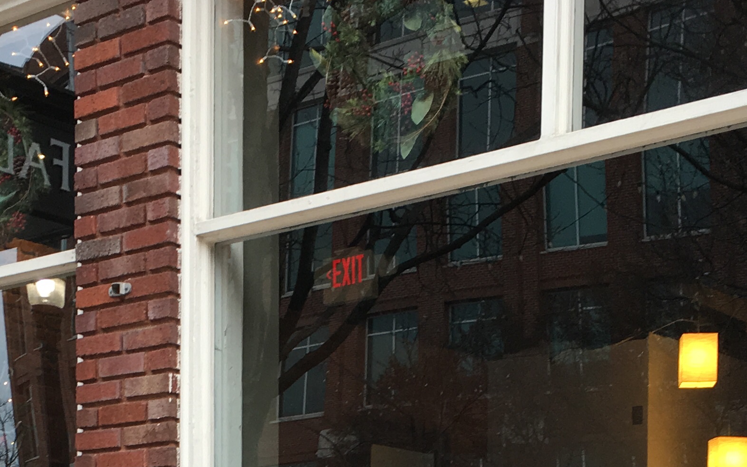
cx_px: 335
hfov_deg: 26.1
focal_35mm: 79
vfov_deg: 15.4
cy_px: 671
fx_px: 1608
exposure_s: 1/60
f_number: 2.2
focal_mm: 4.15
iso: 32
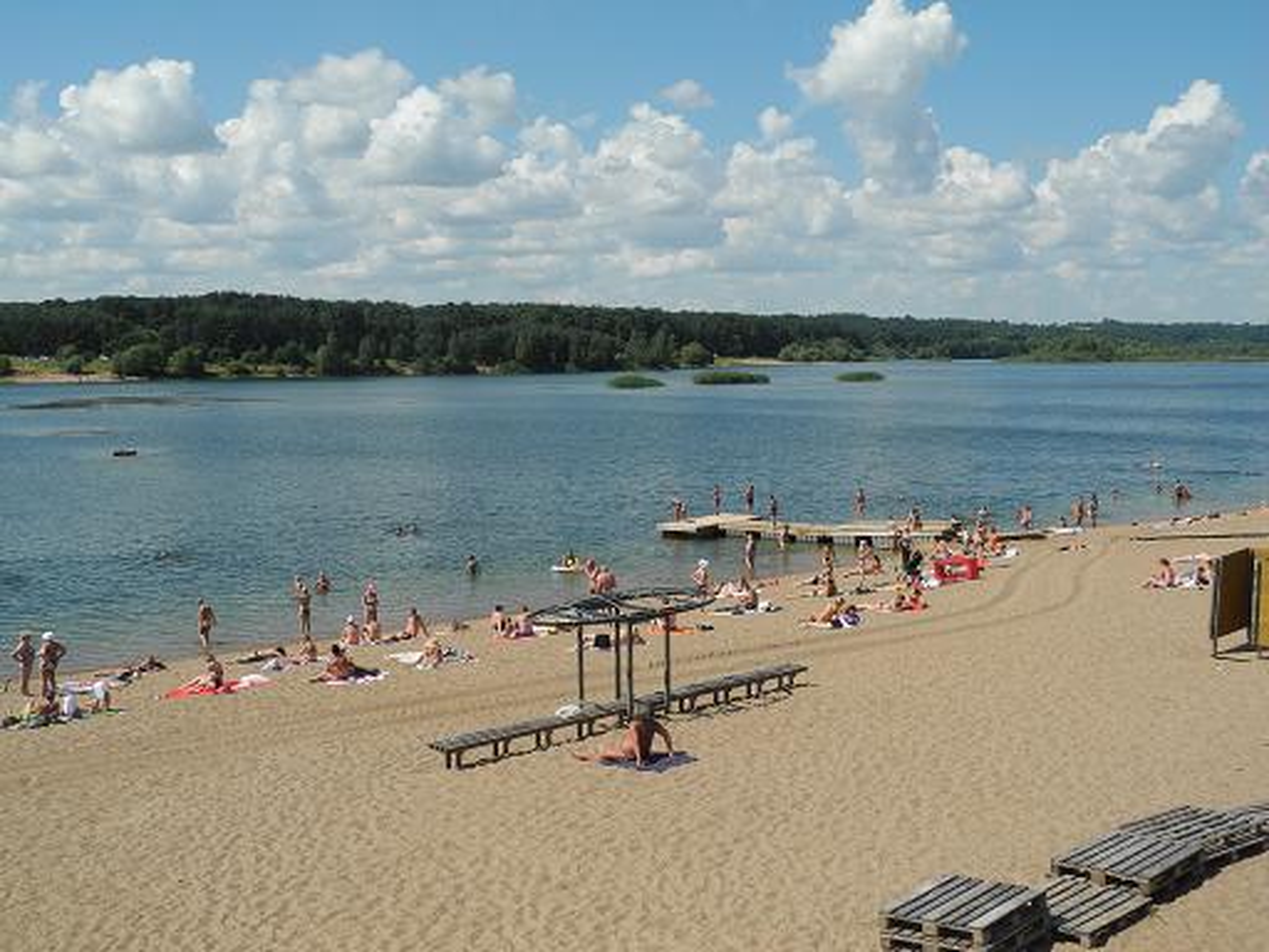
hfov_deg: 45.8
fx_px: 1503
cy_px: 476
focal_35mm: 41
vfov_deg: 35.1
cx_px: 634
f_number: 4.5
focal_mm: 8.8
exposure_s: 1/1000
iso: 100
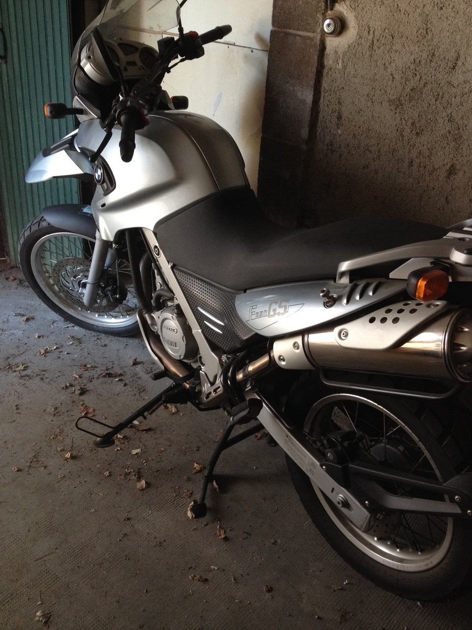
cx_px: 236
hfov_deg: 40.7
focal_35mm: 35
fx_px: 636
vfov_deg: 52.6
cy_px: 315
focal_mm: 4.28
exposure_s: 1/20
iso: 125
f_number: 2.4
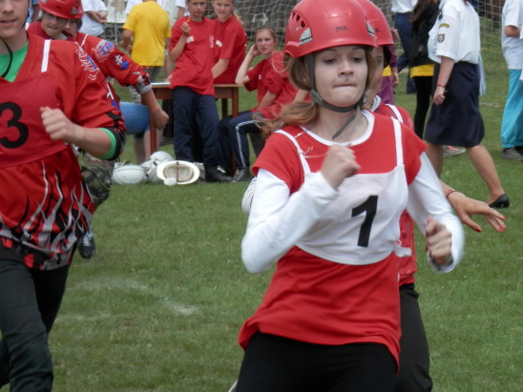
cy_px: 167
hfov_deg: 9.5
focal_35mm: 208
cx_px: 325
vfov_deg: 7.1
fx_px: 3143
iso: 80
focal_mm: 27.5
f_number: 5.5
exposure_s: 1/320
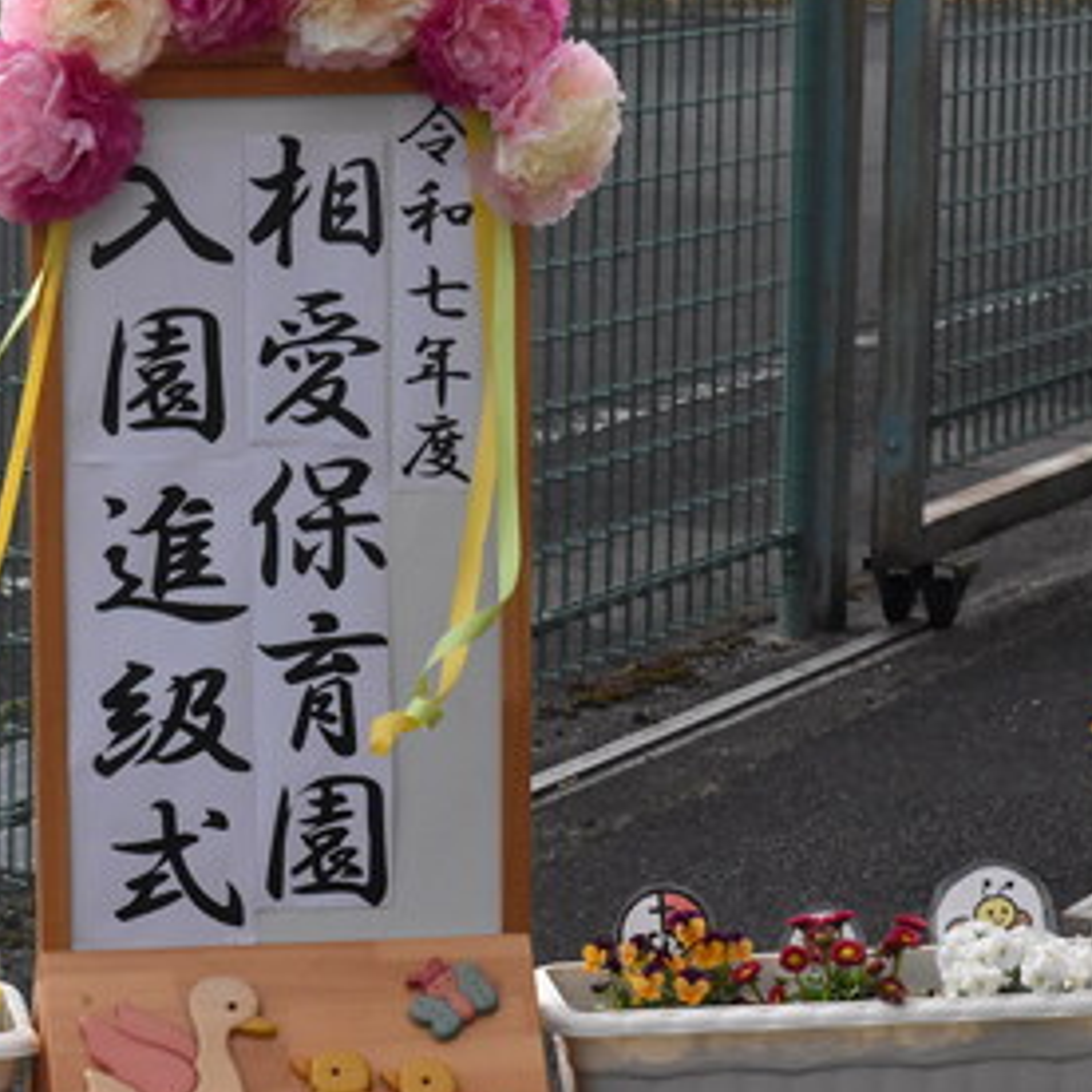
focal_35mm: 162
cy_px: 443
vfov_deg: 10.8
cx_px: 301
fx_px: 5782
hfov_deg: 10.8
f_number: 13
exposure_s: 1/2500
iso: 4000
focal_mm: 70
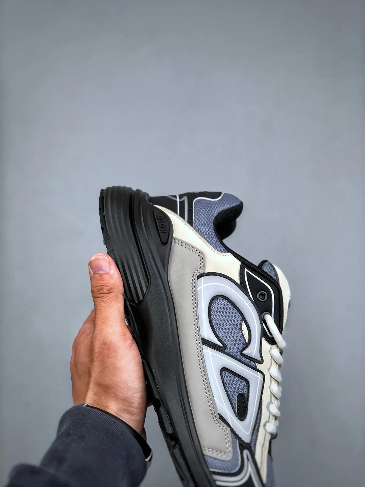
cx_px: 182
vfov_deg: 33.8
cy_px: 244
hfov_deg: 25.7
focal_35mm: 57
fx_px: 801
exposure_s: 1/50
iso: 25
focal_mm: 6.6
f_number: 2.8
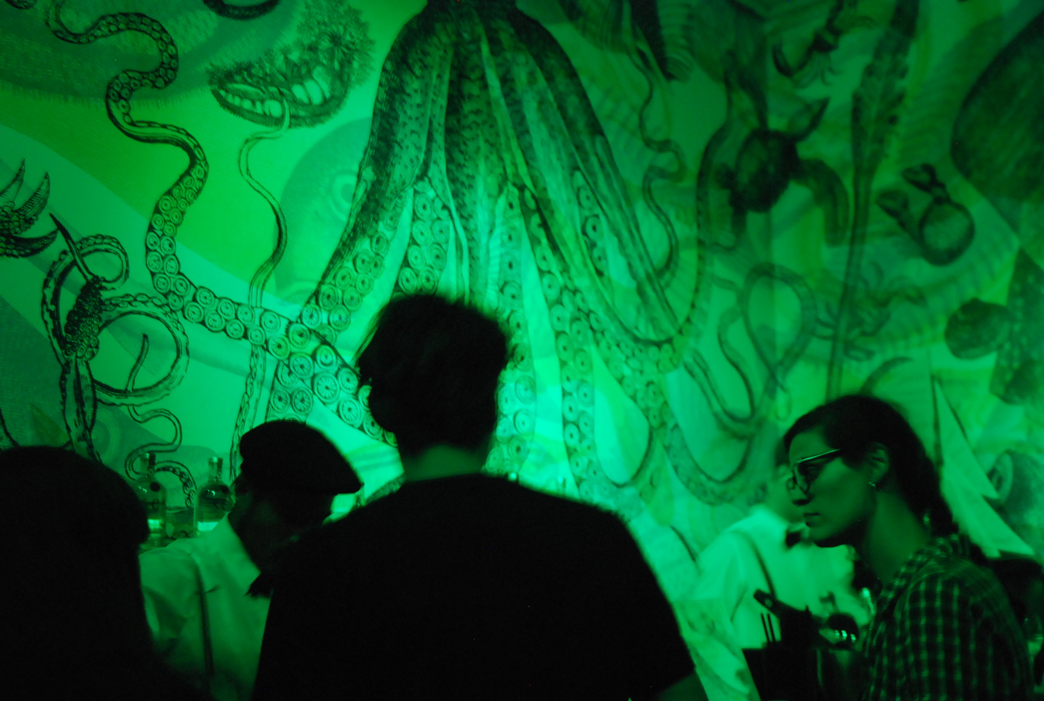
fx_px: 1133
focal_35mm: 39
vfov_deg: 34.4
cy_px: 350
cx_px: 522
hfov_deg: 49.5
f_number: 4
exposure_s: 1/8
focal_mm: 26
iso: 1600
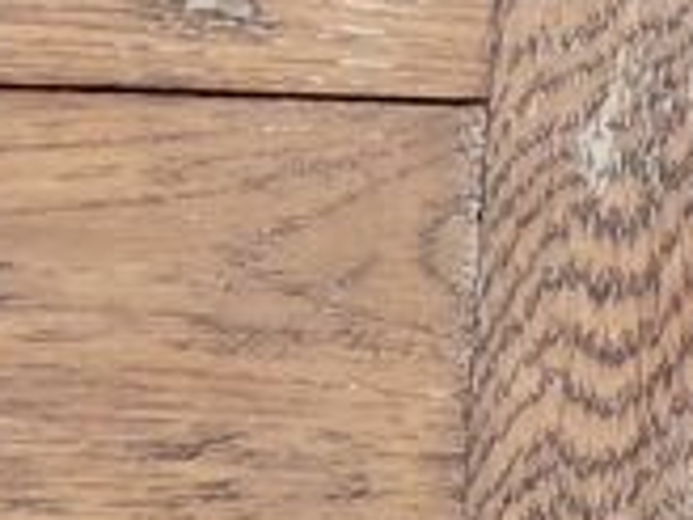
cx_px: 80
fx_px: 5265
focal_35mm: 263
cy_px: -110
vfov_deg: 5.6
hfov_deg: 7.5
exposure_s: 1/697
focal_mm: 5.58
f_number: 1.8
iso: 50
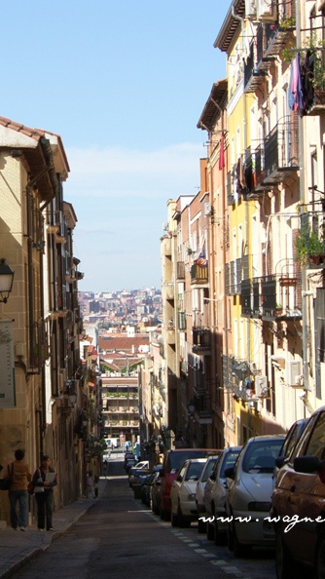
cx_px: 77
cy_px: 289
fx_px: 1686
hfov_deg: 11.0
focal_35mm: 110
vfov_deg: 19.5
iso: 50
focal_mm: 19.4
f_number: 5
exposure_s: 1/320
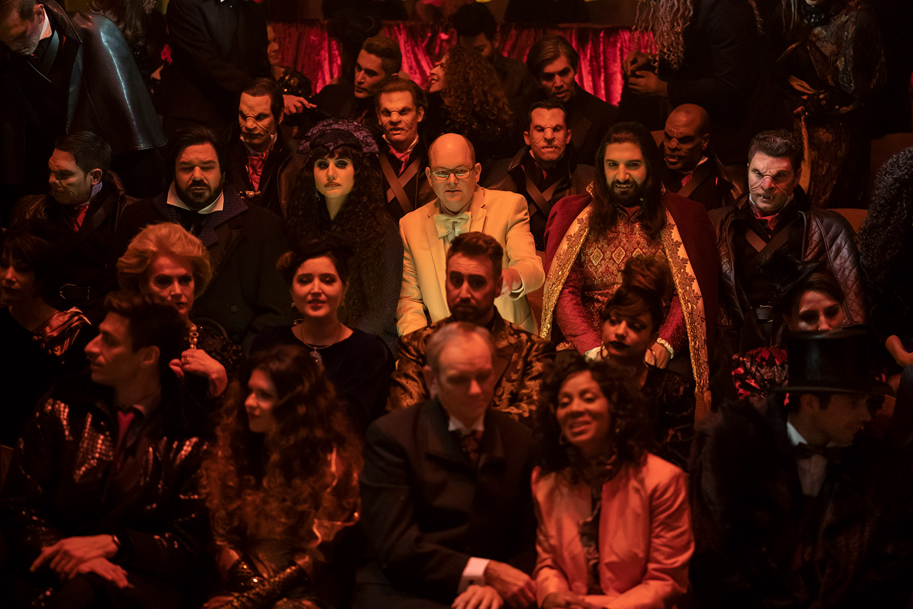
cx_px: 456
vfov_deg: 16.1
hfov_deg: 23.9
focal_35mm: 85
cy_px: 304
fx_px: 2156
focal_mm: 85
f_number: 1.8
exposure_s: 1/125
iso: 3200
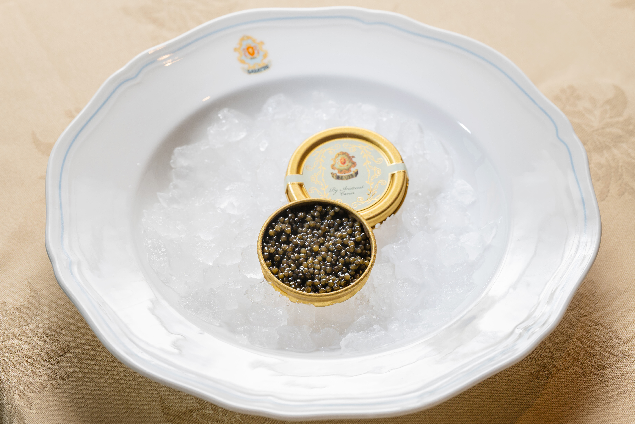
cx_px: 318
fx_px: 1852
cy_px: 212
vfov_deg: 13.0
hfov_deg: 19.5
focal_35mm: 105
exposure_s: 1/100
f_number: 7.1
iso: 125
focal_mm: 105
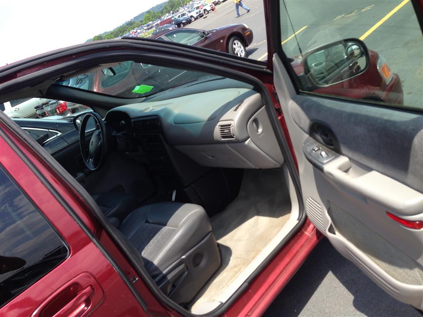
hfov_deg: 55.4
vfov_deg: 42.9
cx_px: 212
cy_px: 158
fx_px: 403
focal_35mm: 33
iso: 50
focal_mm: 4.13
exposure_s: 1/542
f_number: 2.4
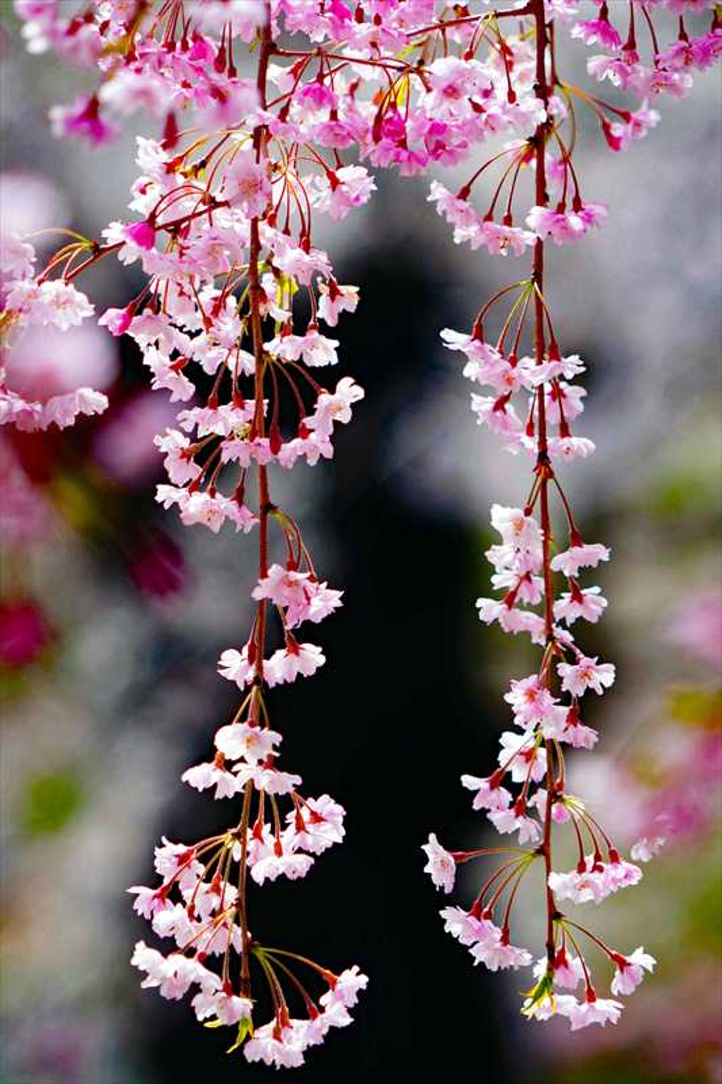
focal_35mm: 360
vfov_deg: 5.7
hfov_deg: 3.8
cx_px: 361
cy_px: 542
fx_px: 10834
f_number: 6.3
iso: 200
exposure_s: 1/400
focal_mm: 240
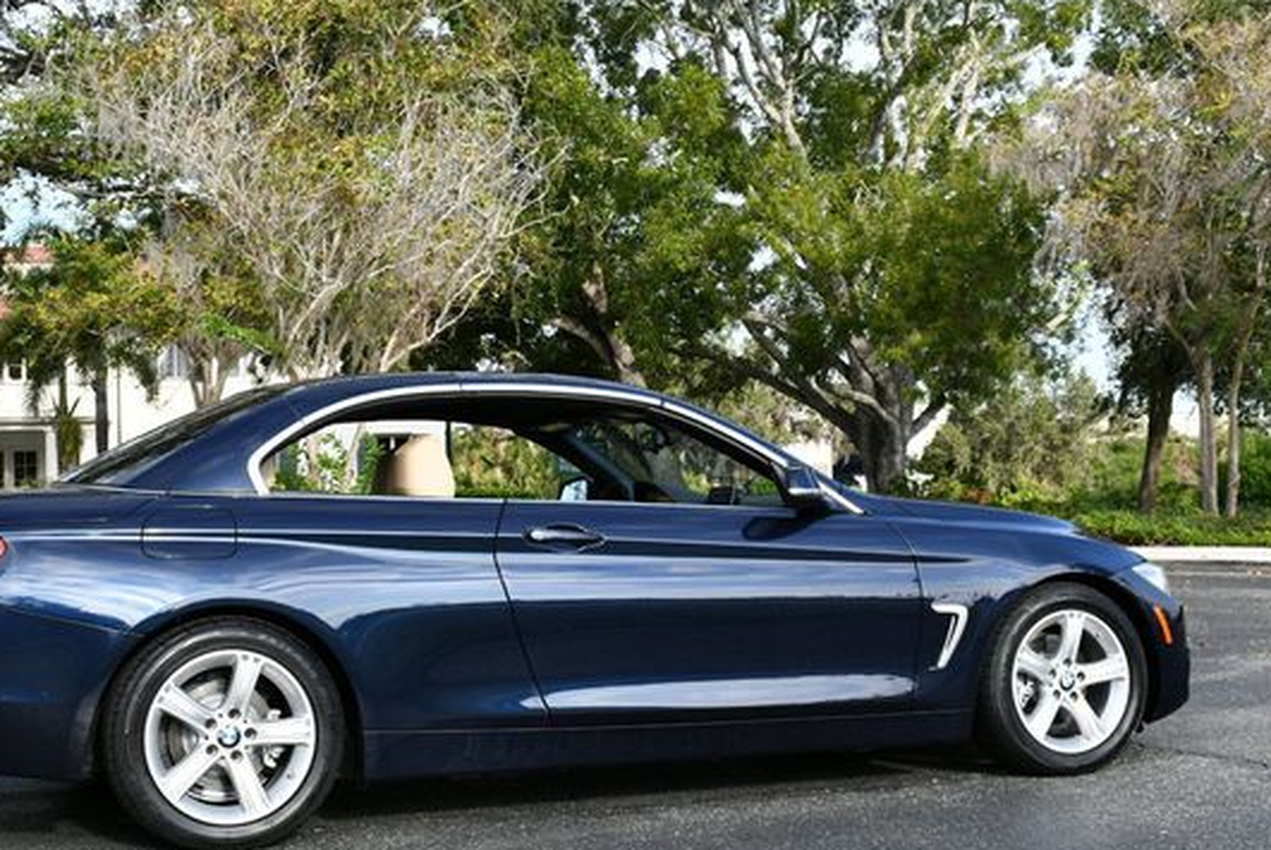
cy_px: 419
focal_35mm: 53
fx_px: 1873
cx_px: 519
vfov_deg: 25.6
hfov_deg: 37.4
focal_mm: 22
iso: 200
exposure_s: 1/250
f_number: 8
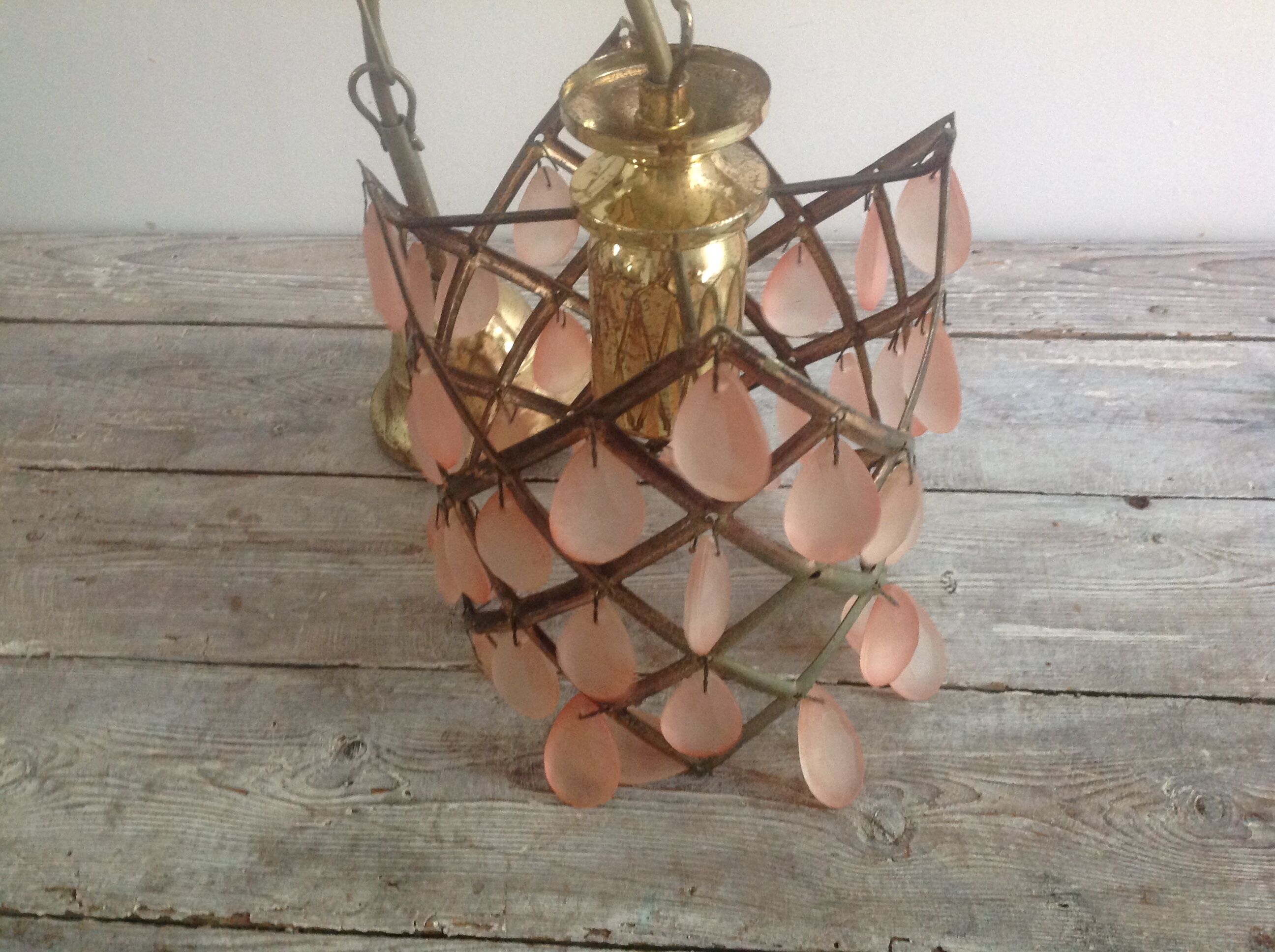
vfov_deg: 40.6
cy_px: 476
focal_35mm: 35
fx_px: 1287
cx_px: 638
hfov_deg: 52.7
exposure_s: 1/15
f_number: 2.4
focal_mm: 4.28
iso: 250
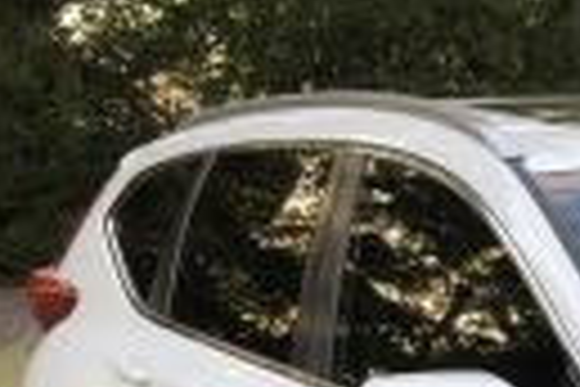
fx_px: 1837
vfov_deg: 11.1
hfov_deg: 16.1
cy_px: 734
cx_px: 931
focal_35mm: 114
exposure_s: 1/120
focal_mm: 3.99
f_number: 1.8
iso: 32
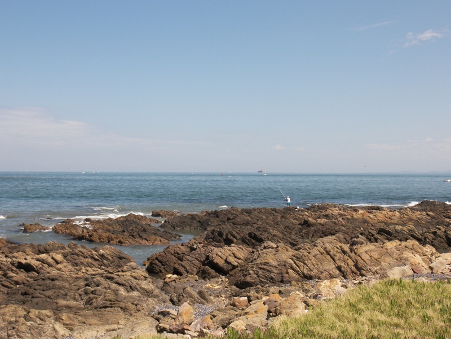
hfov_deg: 33.2
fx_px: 756
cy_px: 170
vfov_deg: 25.2
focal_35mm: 58
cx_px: 226
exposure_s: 1/1600
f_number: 3.6
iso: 100
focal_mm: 12.1
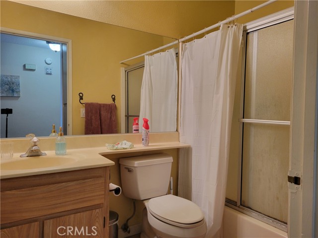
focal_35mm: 26
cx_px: 159
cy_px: 119
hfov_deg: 67.3
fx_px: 239
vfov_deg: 53.1
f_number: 1.8
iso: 200
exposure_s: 1/60
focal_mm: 5.4
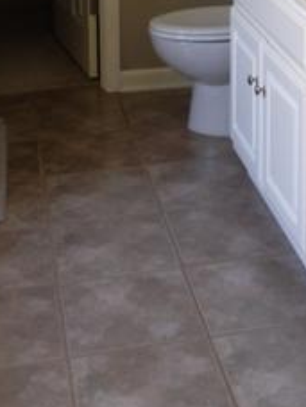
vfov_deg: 20.9
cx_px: 240
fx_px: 1025
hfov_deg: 16.9
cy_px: -93
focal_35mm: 87
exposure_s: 1/20
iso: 80
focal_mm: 4.12
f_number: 2.4
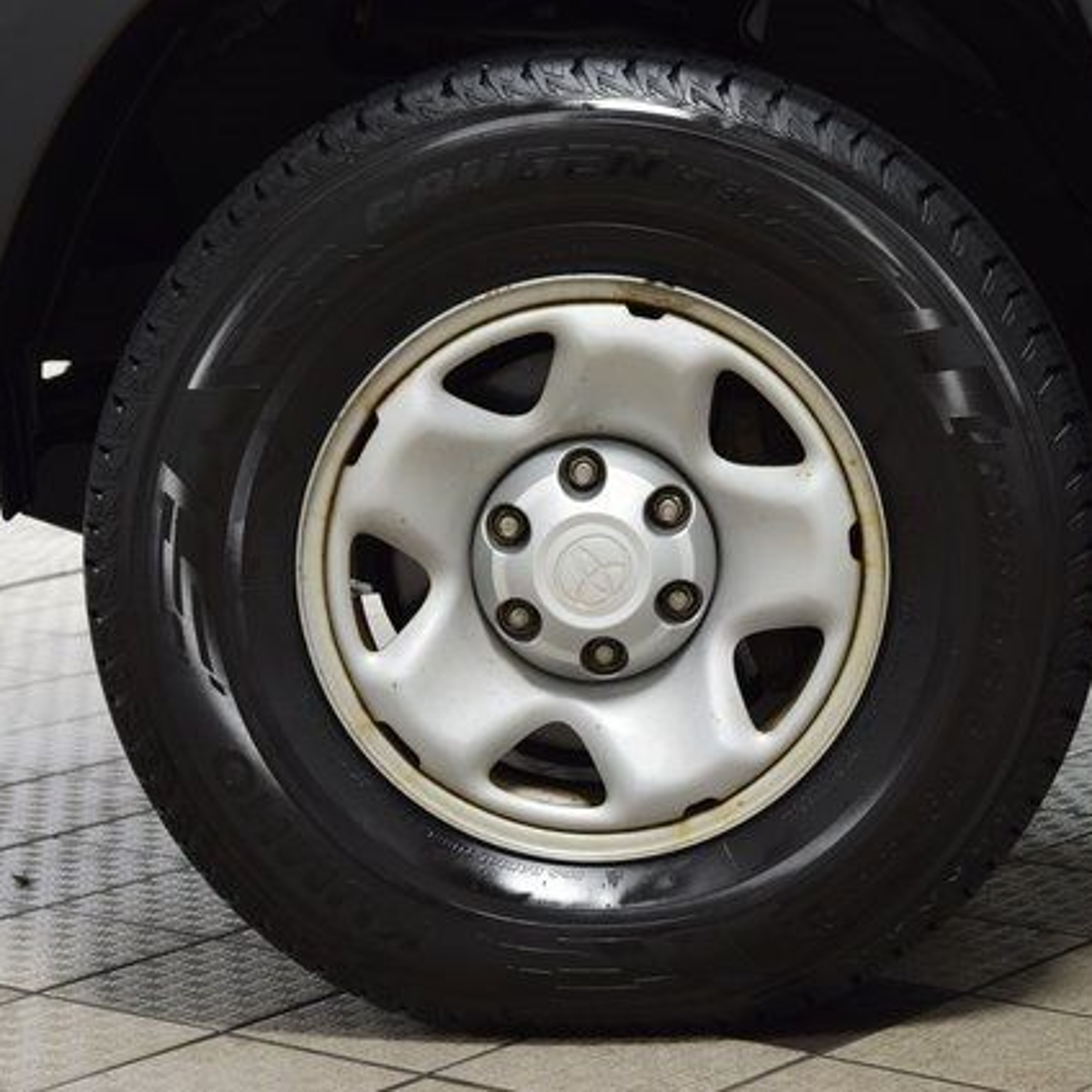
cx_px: 590
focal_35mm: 100
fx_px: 3569
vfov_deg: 17.4
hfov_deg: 17.4
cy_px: 547
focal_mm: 52
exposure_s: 1/15
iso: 720
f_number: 6.3
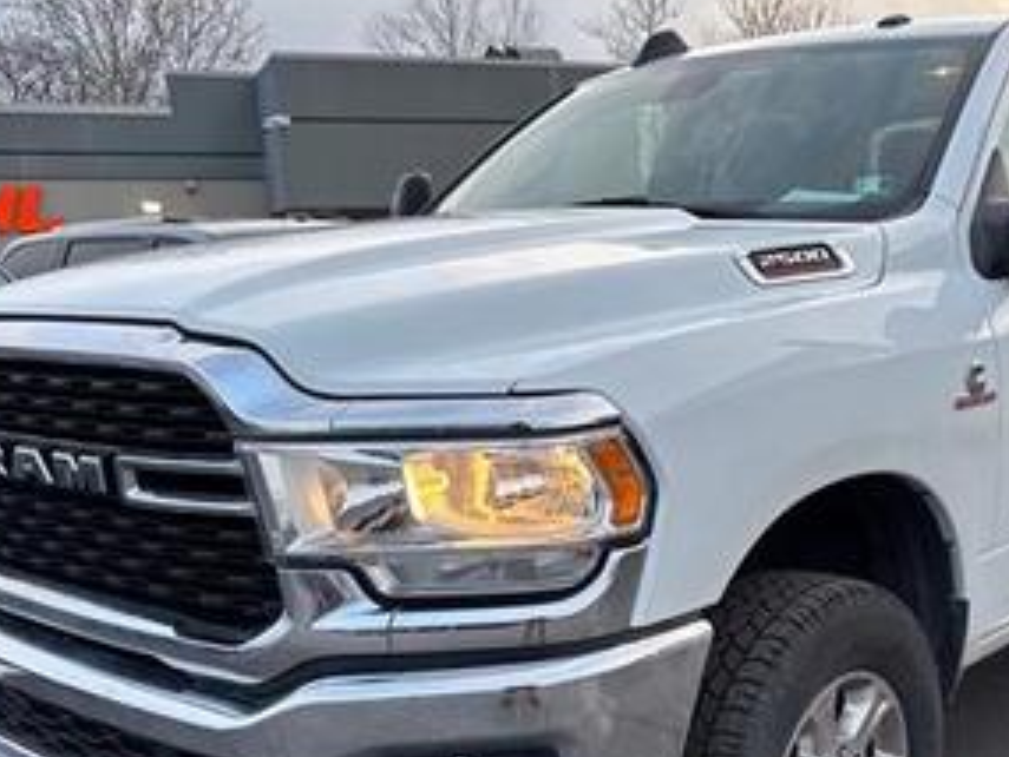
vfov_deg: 31.0
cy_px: 570
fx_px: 1341
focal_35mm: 46
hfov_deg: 40.7
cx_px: 673
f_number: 1.6
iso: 64
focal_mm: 5.96
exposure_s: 1/121
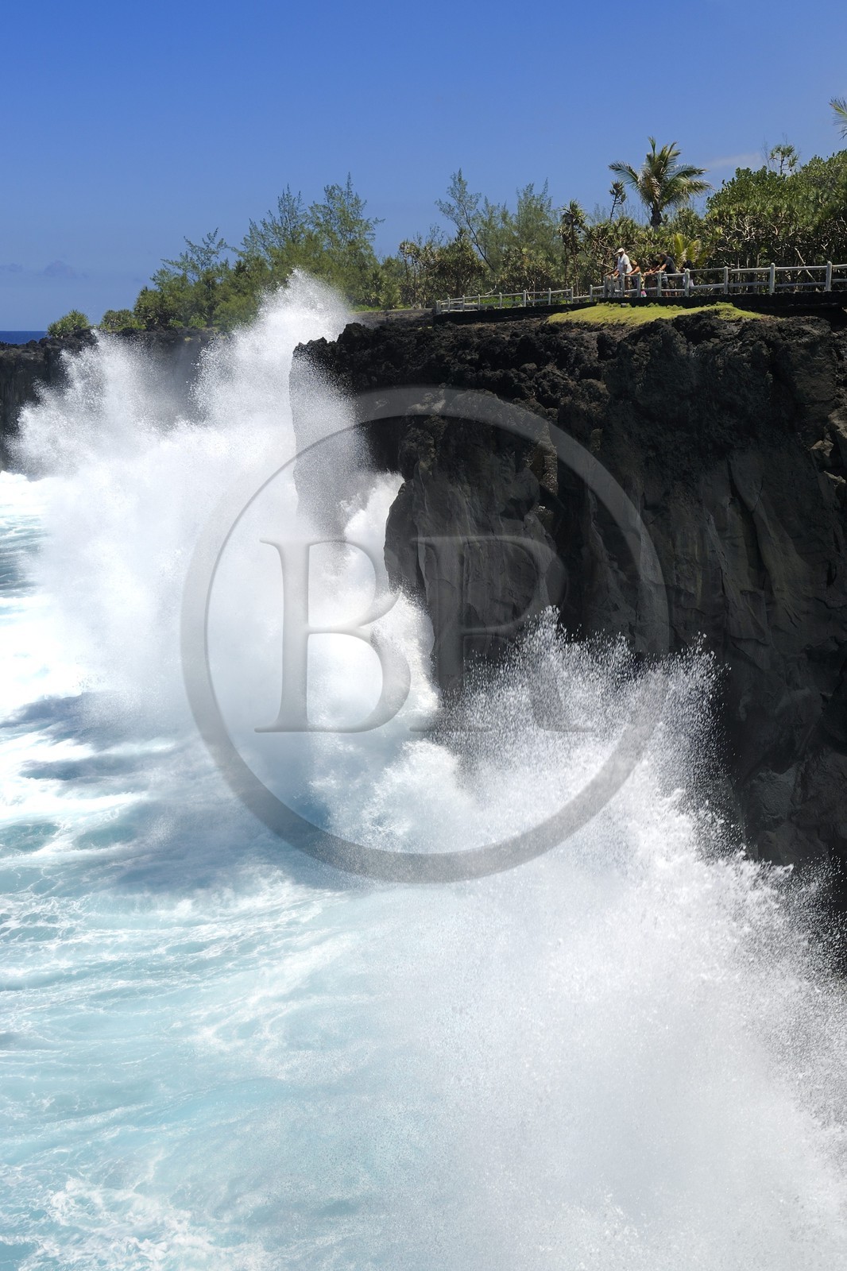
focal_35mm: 44
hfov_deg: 30.5
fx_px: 1553
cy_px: 636
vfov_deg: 44.5
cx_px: 424
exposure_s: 1/320
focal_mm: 44
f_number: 13
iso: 200
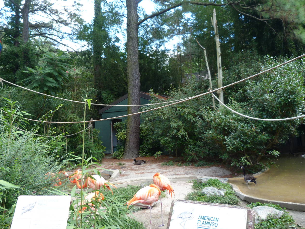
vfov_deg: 44.2
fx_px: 282
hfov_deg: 56.7
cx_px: 138
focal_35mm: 32
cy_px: 110
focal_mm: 4.5
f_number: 2.8
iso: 80
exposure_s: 1/60
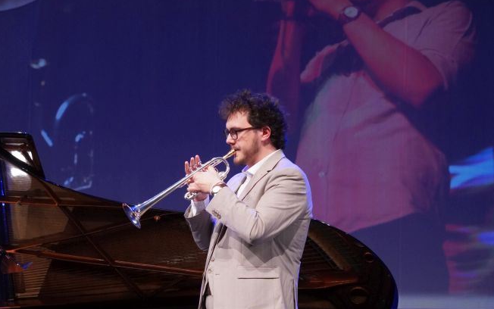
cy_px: 261
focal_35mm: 116
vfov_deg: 11.2
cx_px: 246
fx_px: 1562
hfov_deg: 18.0
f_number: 2.8
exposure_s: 1/160
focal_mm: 50
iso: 2000
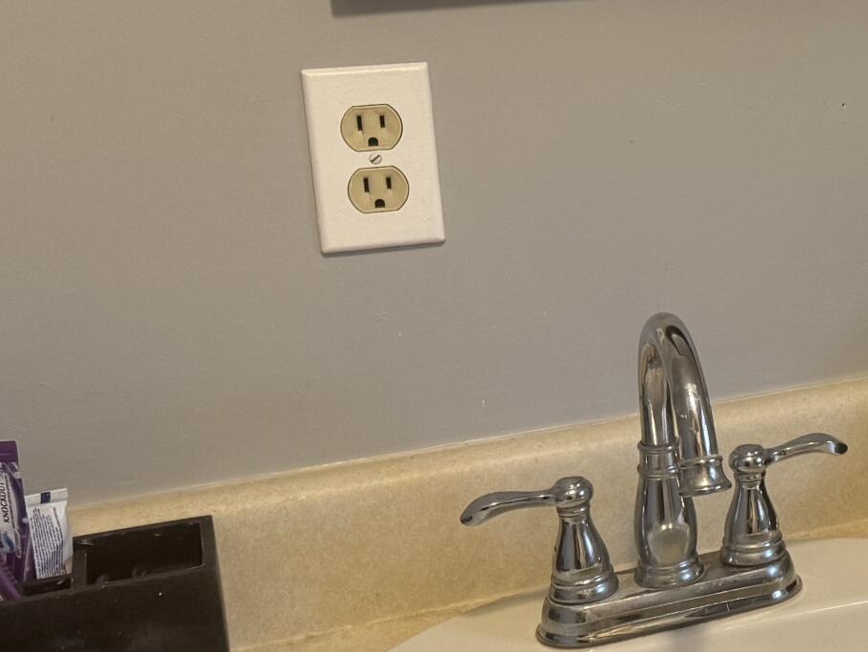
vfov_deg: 18.6
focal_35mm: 79
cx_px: 1384
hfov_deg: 20.3
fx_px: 1982
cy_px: 231
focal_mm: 6.76
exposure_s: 1/60
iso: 160
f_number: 1.78
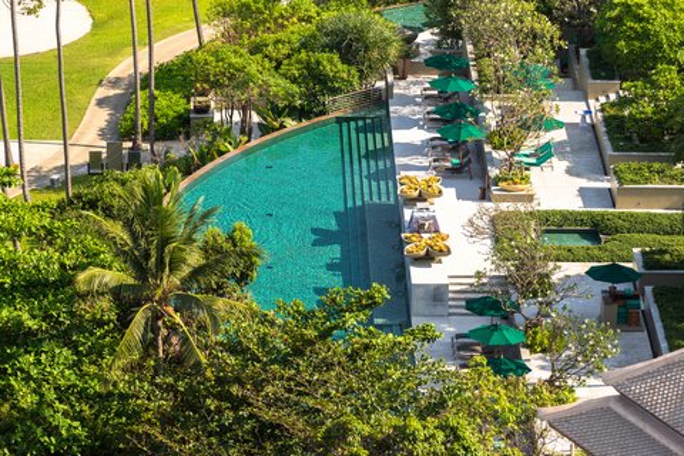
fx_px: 3800
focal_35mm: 200
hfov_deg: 10.3
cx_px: 342
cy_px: 228
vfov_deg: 6.9
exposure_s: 1/60
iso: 50
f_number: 5
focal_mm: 200
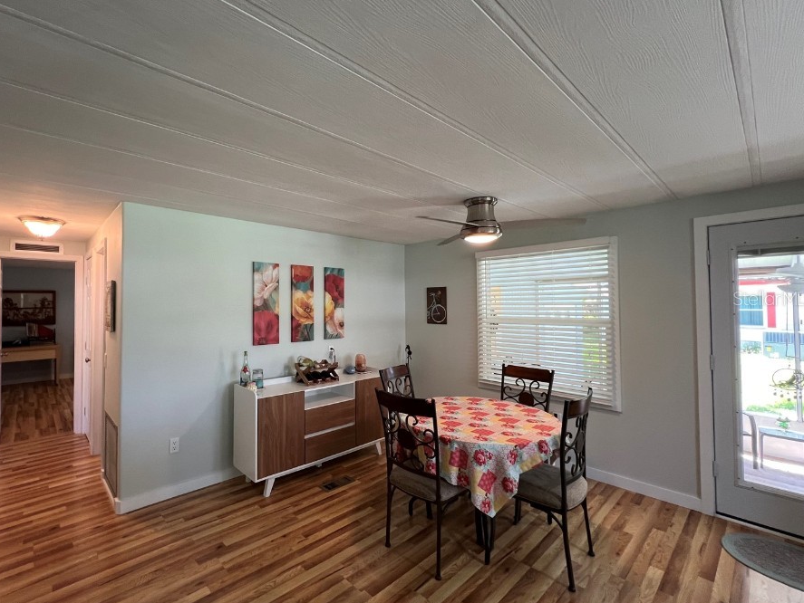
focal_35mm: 15
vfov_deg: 81.8
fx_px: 349
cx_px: 354
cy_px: 298
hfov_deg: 97.7
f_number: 1.8
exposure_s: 1/60
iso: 160
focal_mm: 1.57
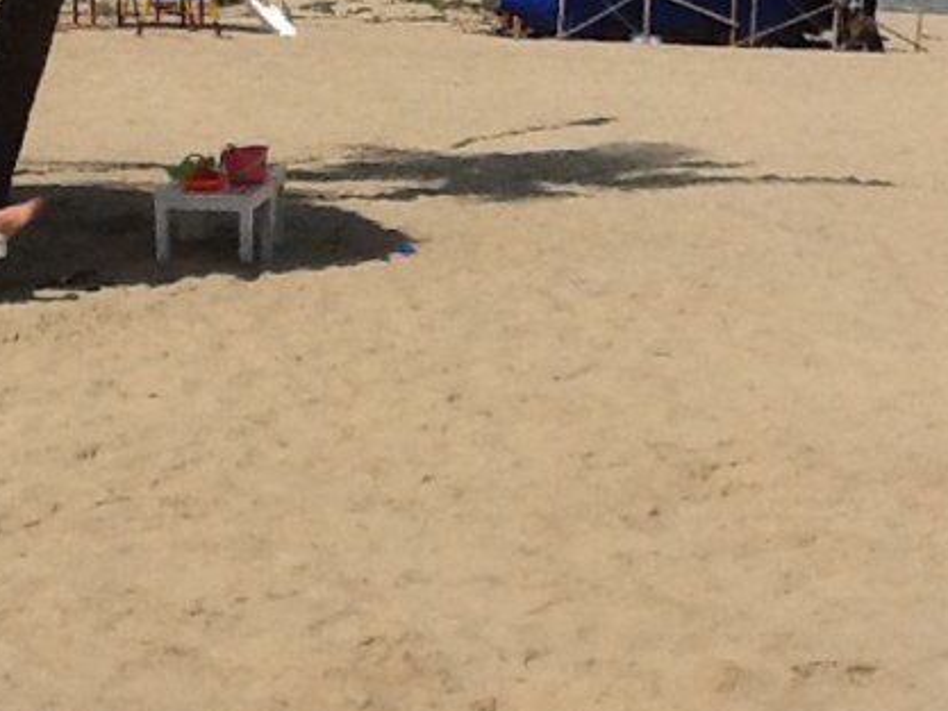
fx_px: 2602
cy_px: 240
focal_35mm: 95
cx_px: 425
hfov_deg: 20.6
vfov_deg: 15.5
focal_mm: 2.03
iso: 50
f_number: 2.4
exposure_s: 1/5348
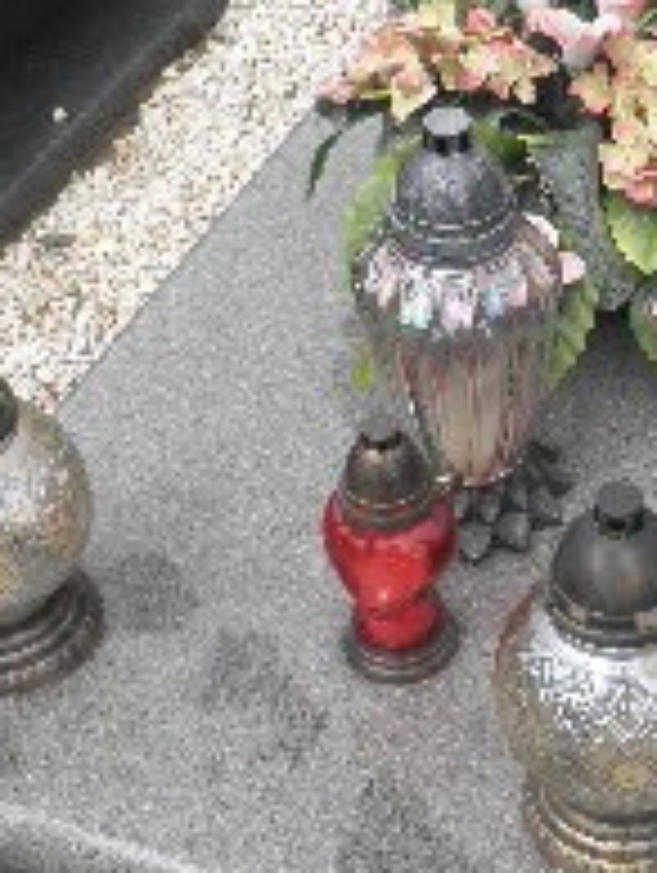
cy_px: 360
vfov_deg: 24.7
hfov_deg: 18.4
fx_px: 1995
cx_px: 603
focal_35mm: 79
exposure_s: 1/100
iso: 64
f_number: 8.3
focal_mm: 4.3
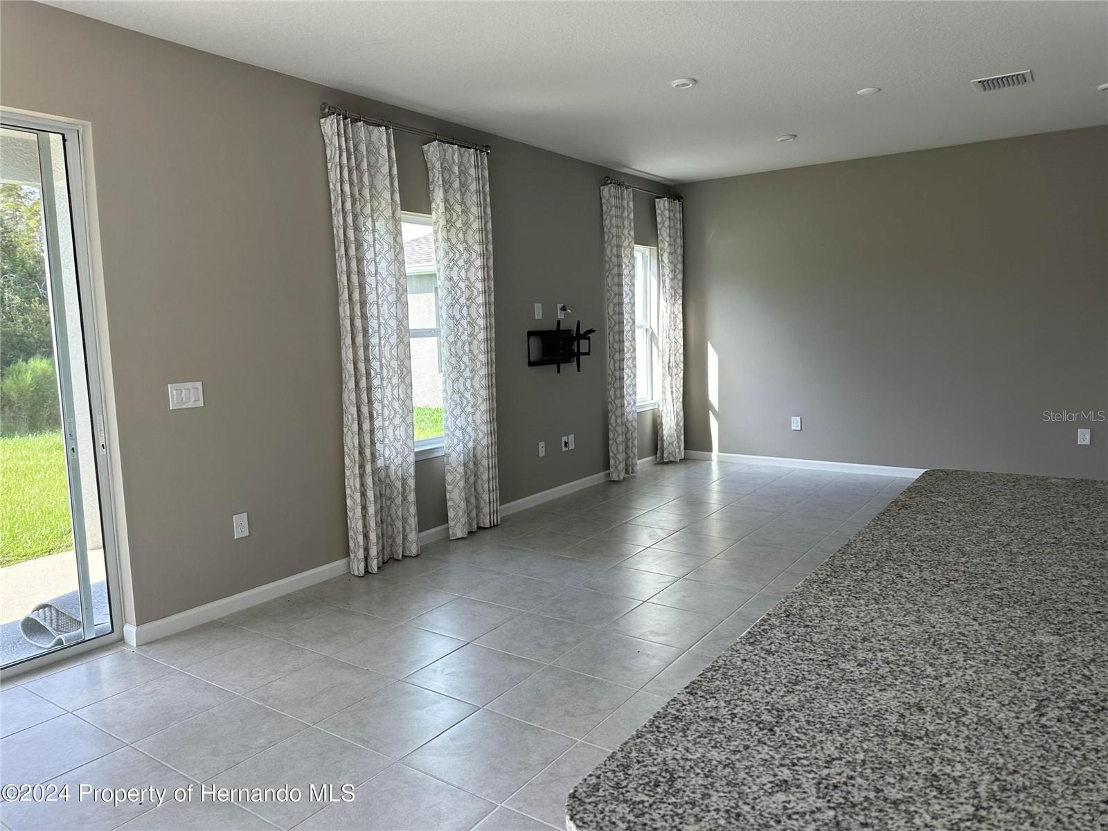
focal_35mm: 24
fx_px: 768
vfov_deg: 56.8
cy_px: 416
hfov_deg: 71.6
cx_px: 554
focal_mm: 6.86
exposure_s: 1/279
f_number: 1.78
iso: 80
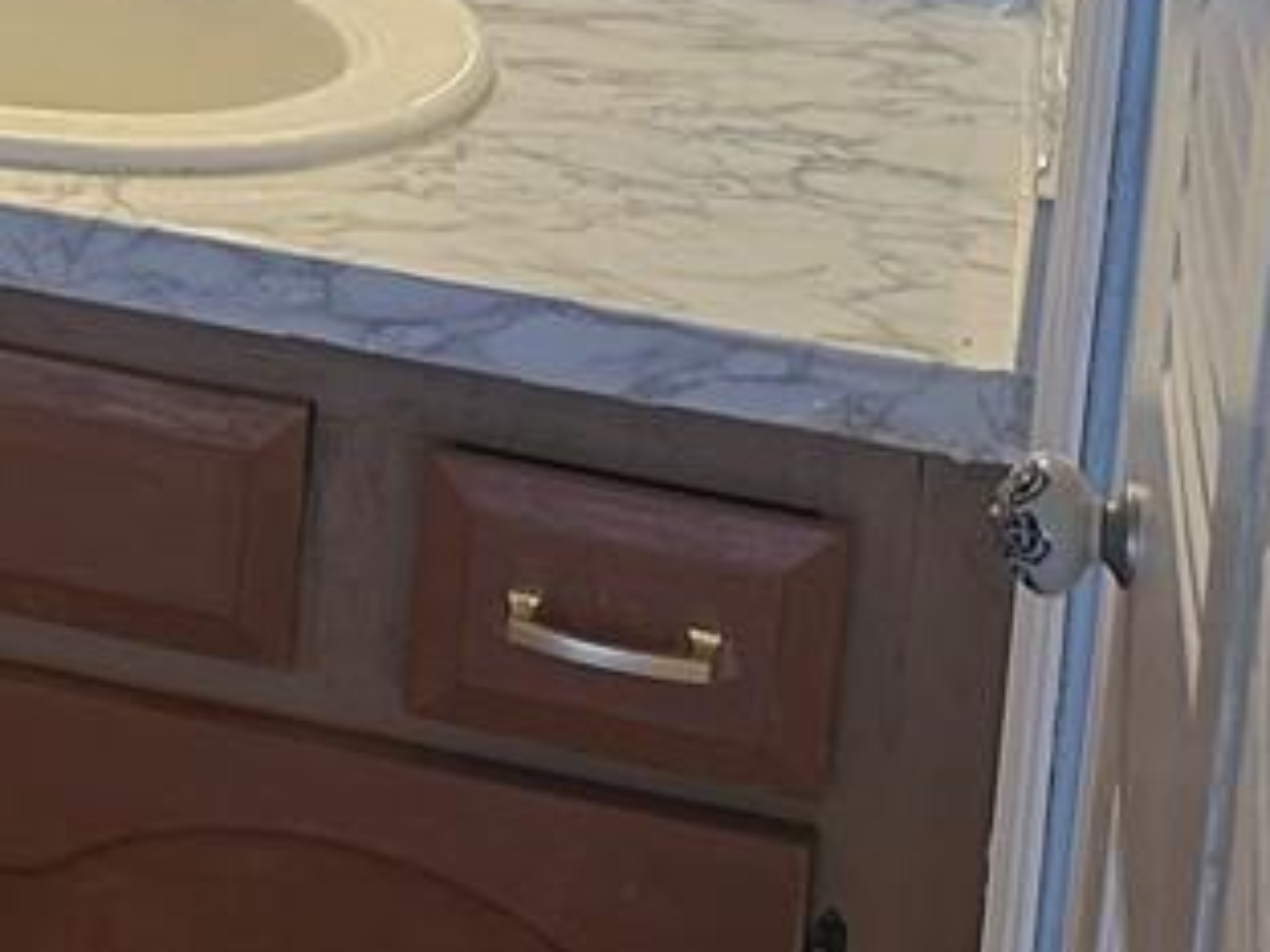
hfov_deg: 14.1
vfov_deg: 11.3
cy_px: -679
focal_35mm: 123
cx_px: -1042
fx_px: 4513
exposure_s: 1/120
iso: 100
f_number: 1.78
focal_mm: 6.86
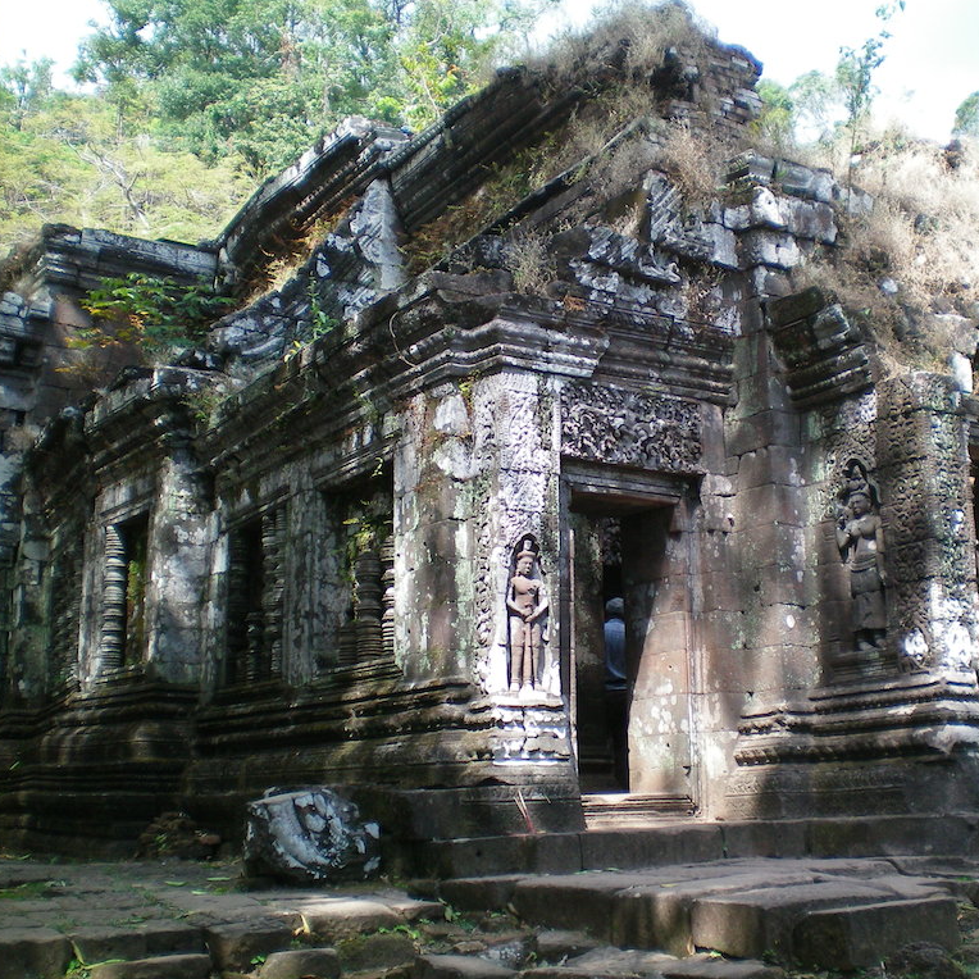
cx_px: 598
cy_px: 488
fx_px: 1440
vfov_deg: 37.6
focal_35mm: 45
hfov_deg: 37.4
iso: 64
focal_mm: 6.3
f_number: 3.1
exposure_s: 1/200
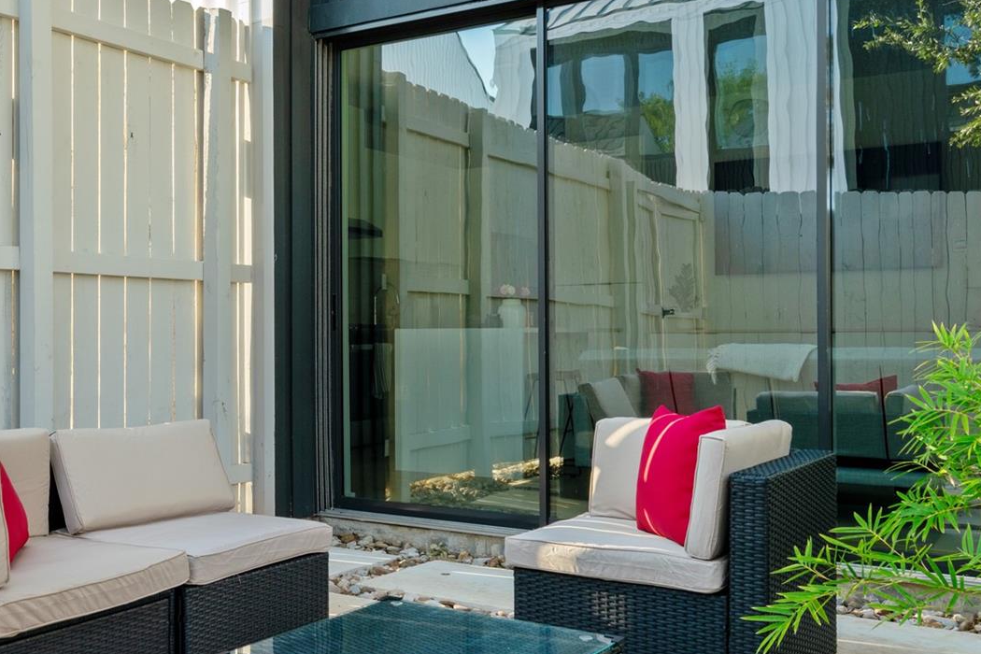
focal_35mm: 39
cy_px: 318
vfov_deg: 34.2
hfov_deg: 49.1
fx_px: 1063
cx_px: 370
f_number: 11
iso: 320
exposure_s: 1/15
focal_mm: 20
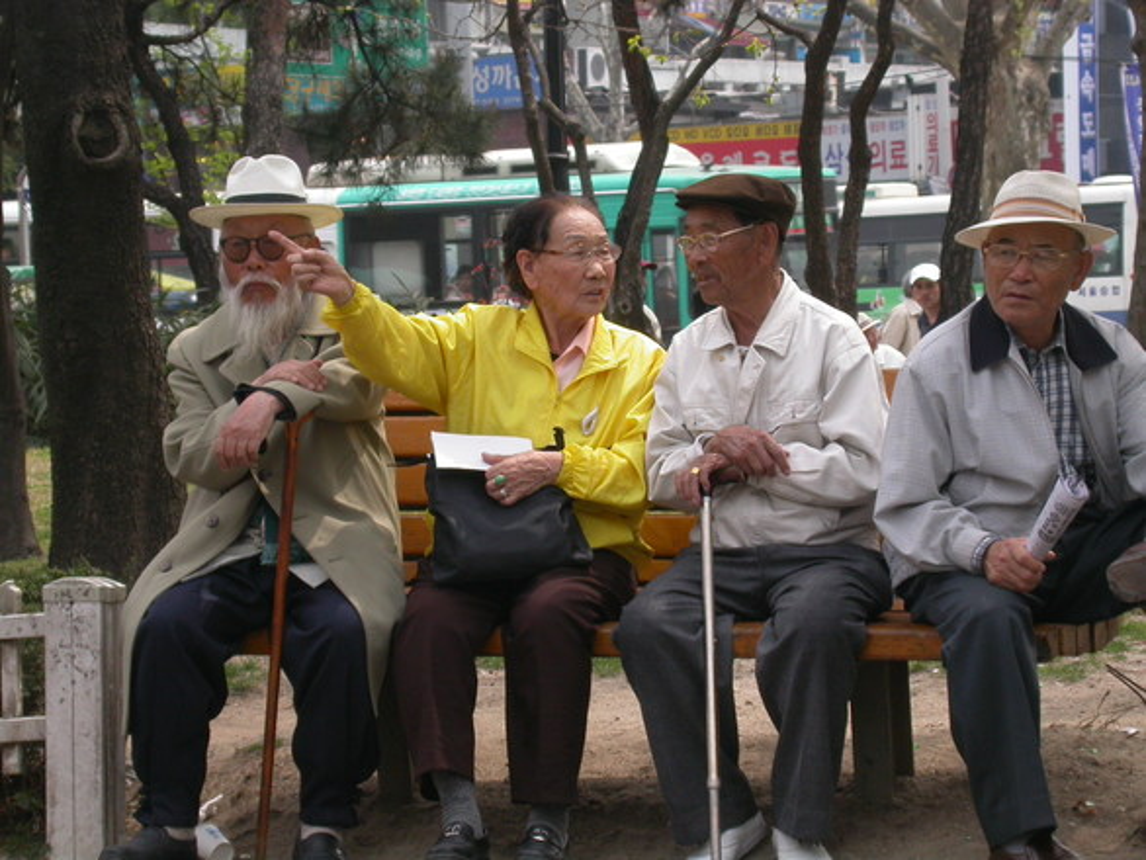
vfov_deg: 10.4
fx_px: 4736
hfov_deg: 13.8
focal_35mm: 143
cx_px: 573
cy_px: 430
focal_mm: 29.7
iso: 100
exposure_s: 1/240
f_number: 5.5
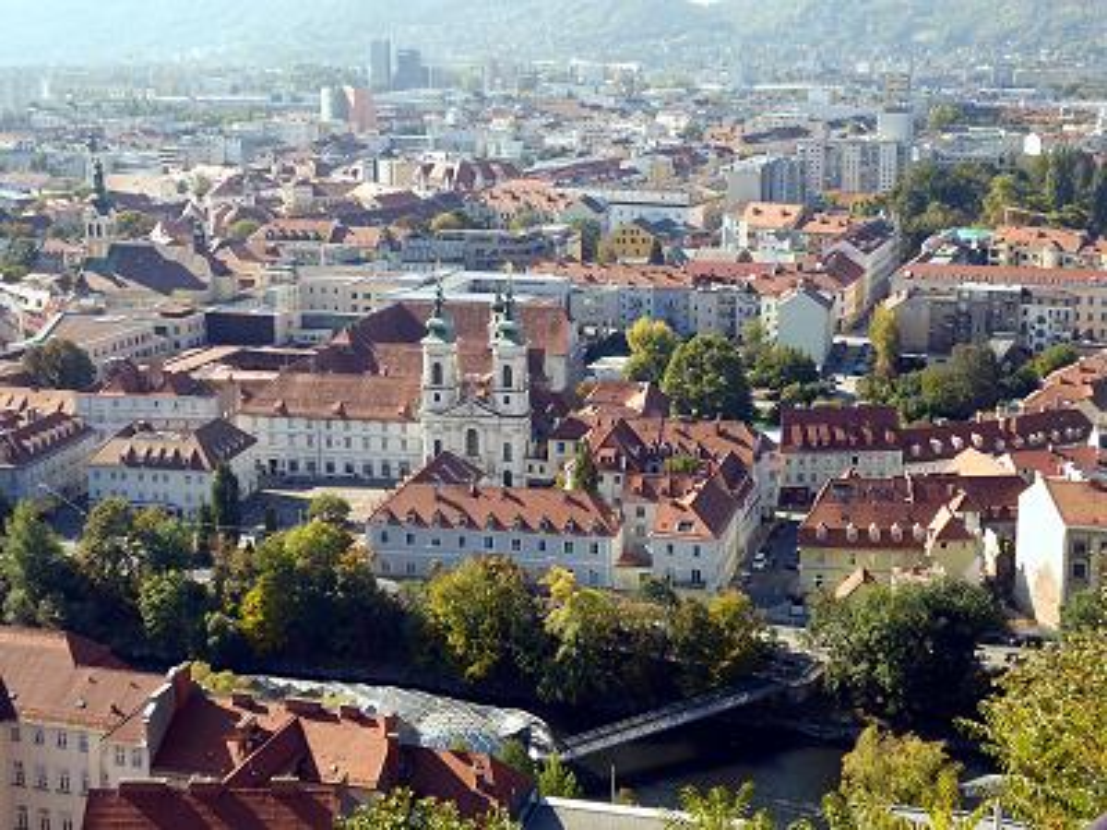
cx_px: 554
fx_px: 1695
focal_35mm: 53
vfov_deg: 27.5
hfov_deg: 36.2
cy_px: 415
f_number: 4.1
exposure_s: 1/250
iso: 100
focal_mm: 9
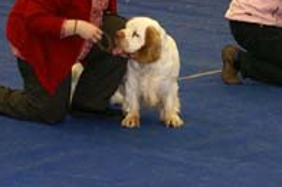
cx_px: 129
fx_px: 1439
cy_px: 67
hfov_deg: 11.2
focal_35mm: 184
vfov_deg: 7.4
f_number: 5
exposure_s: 1/60
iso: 400
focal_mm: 30
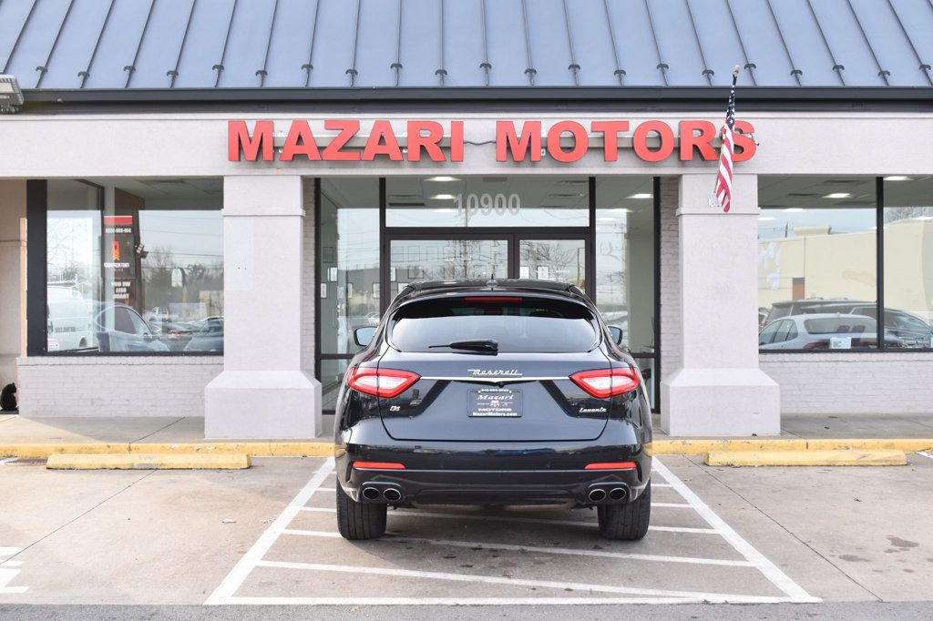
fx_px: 1166
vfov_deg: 29.8
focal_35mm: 45
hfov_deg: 43.6
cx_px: 466
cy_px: 310
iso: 400
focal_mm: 30
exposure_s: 1/125
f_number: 7.1
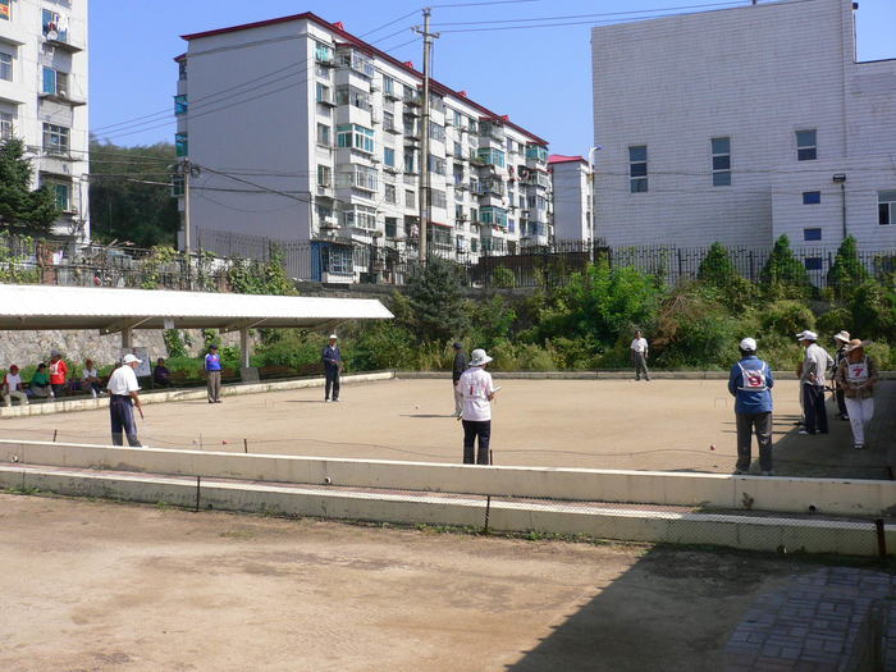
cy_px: 336
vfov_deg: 40.7
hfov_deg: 52.6
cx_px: 448
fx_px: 906
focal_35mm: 35
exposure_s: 1/400
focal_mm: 5.8
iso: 100
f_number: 5.6
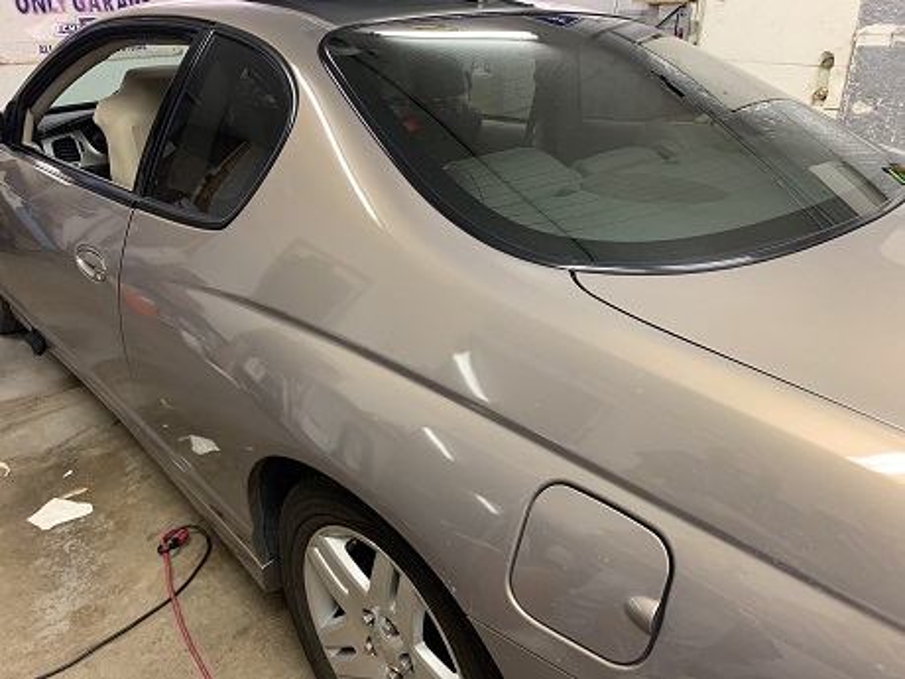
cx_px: 452
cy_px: 340
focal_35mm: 26
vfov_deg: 53.1
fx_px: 680
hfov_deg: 67.3
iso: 200
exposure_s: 1/60
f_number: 1.8
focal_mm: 4.25
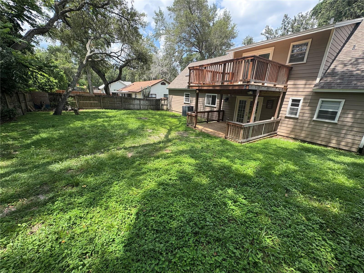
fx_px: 147
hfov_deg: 102.1
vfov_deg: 85.7
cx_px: 182
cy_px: 136
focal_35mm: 14
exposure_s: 1/495
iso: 40
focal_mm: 2.22
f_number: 2.2
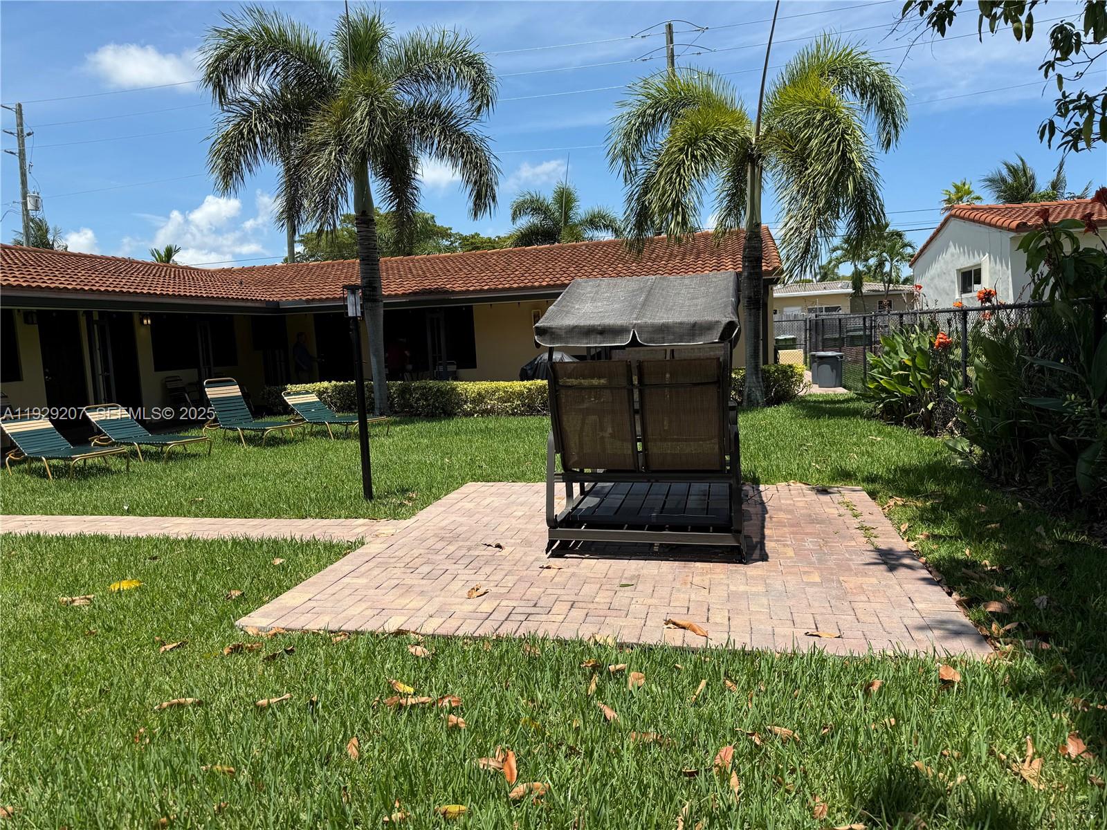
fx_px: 768
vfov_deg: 56.8
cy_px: 415
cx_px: 554
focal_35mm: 24
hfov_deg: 71.6
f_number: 1.78
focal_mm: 6.76
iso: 80
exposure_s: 1/4673
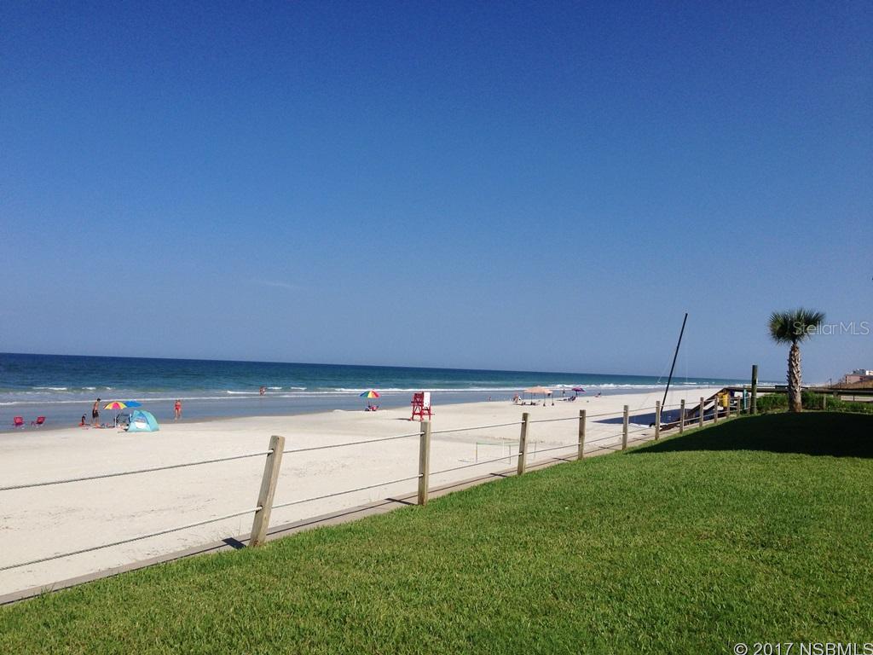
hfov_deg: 55.4
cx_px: 436
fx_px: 832
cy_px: 328
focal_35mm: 33
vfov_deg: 42.9
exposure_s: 1/3195
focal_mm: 4.12
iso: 50
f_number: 2.4
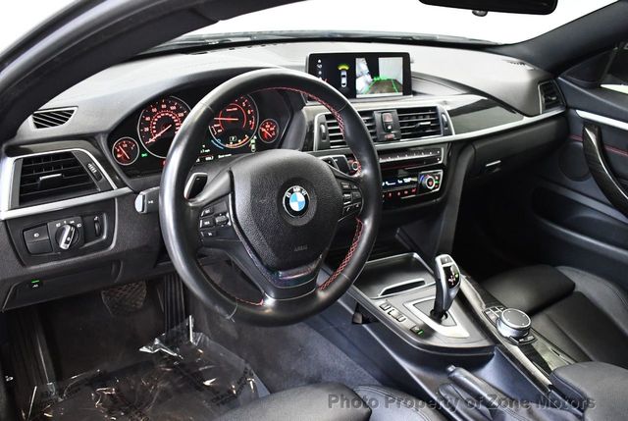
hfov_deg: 53.1
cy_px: 210
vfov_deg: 37.0
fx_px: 629
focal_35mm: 36
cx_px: 314
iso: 3200
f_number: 3.5
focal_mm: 18
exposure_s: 1/60
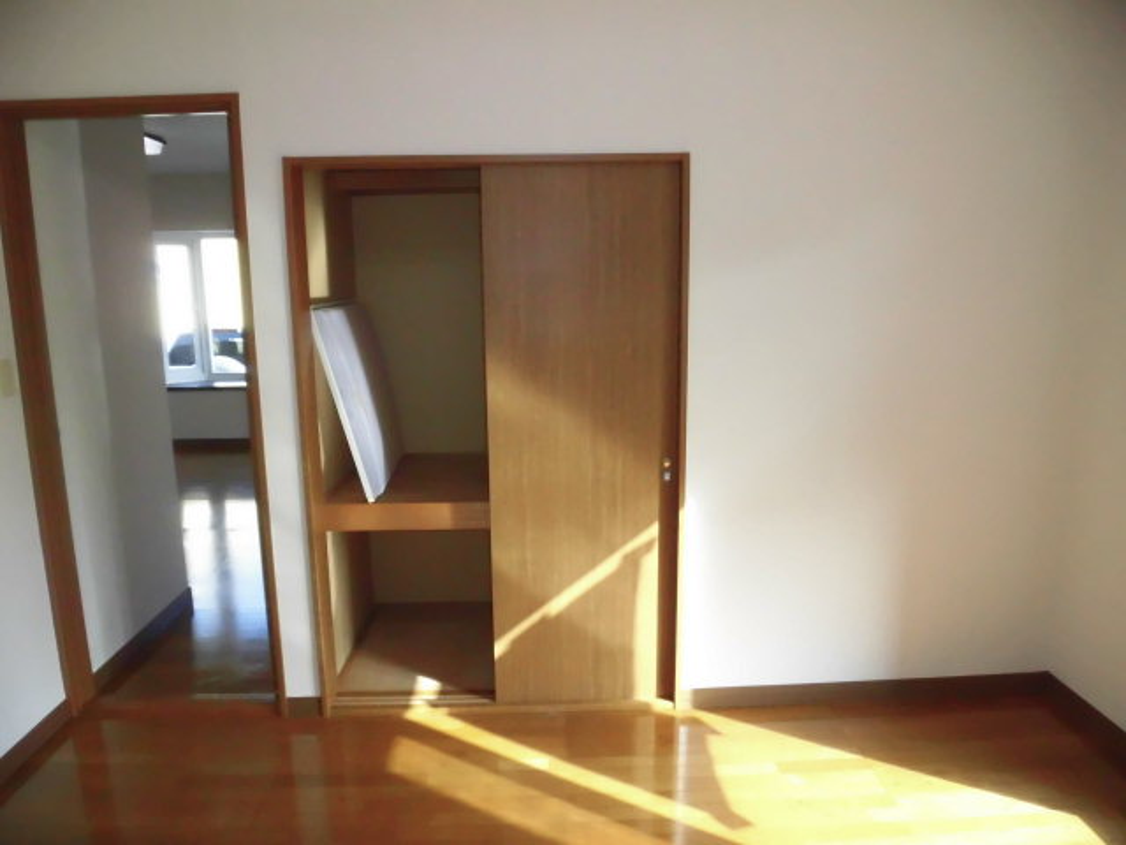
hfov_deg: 71.6
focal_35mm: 24
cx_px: 563
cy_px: 422
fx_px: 781
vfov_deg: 56.8
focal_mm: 4.3
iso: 640
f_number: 3.1
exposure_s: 1/500
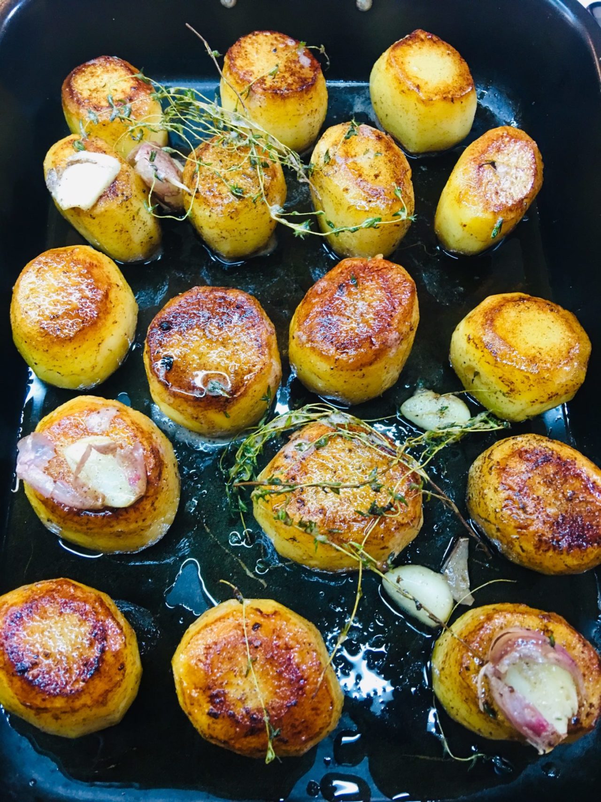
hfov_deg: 48.2
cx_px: 300
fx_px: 671
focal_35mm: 29
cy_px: 401
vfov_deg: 61.7
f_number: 2.2
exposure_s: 1/17
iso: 80
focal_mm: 4.15
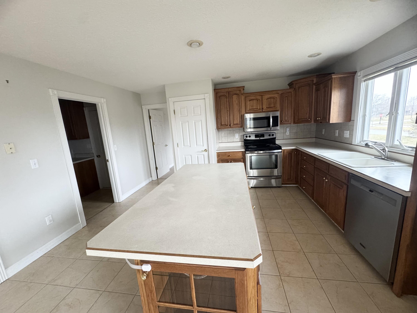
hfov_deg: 102.1
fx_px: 169
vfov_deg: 85.7
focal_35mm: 14
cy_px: 156
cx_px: 208
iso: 400
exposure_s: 1/60
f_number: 2.2
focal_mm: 2.22
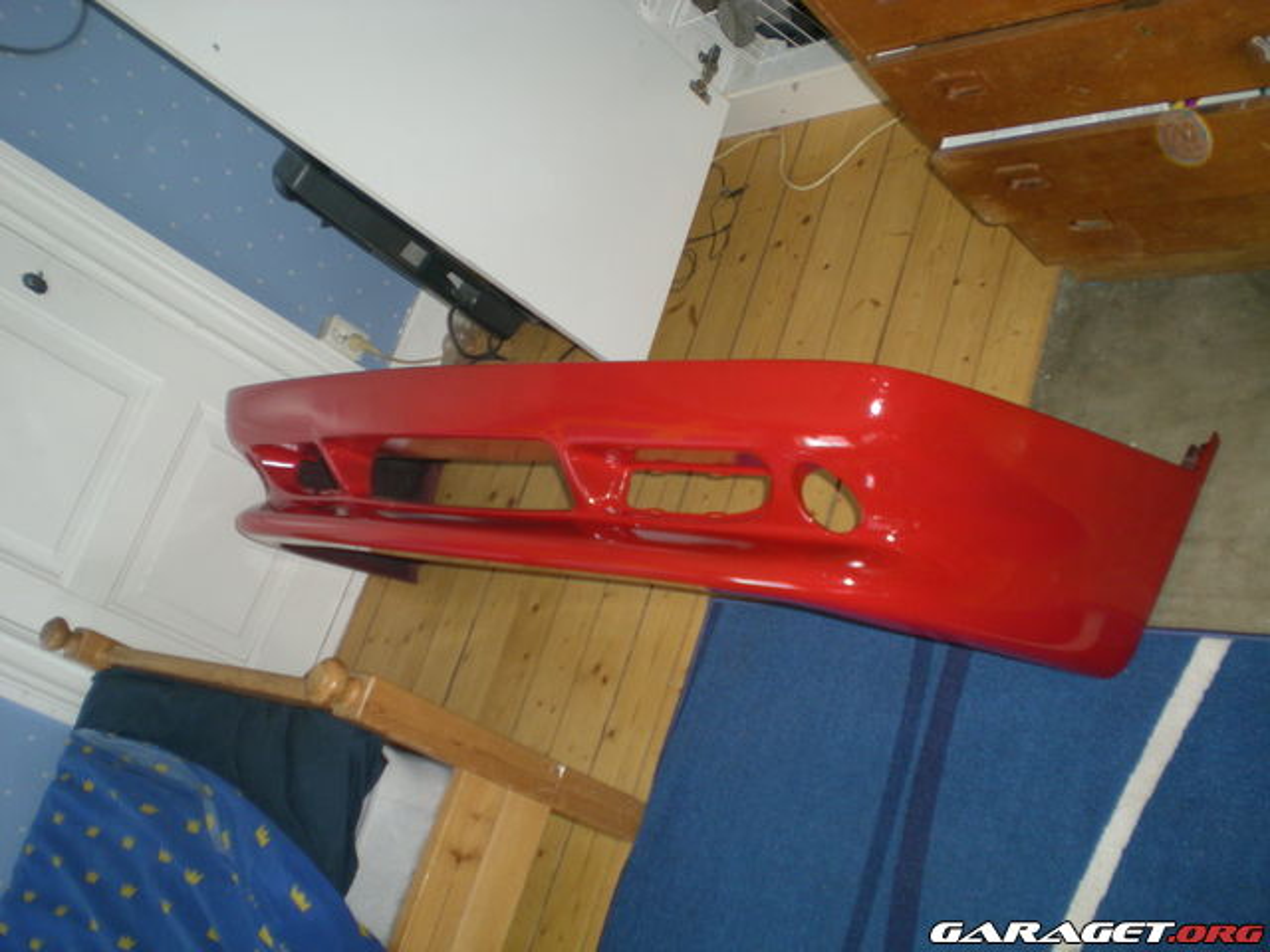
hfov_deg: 49.0
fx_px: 1394
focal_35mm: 38
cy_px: 476
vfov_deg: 37.7
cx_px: 635
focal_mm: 6.3
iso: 130
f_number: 3.1
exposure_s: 1/72
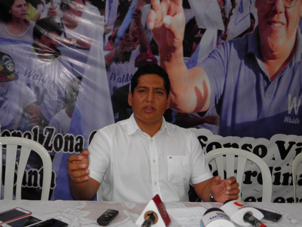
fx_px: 384
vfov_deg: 32.9
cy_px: 114
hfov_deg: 42.9
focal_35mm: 44
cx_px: 151
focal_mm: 7.9
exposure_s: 1/60
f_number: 3.3
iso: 100
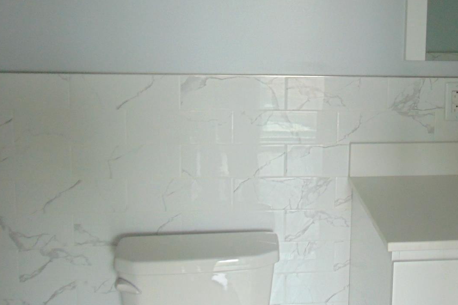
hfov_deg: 38.4
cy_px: 88
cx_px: 353
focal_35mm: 50
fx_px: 636
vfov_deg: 26.7
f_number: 3
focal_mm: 4.5
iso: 160
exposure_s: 1/30
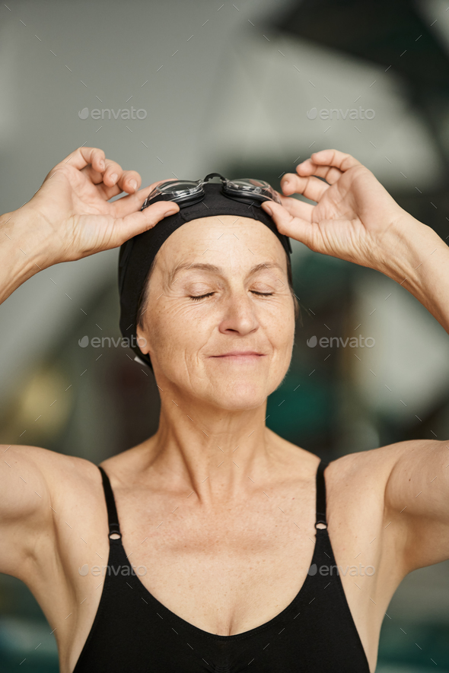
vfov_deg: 13.2
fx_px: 2900
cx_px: 224
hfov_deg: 8.9
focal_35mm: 155
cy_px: 336
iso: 640
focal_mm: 155
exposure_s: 1/320
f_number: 2.8
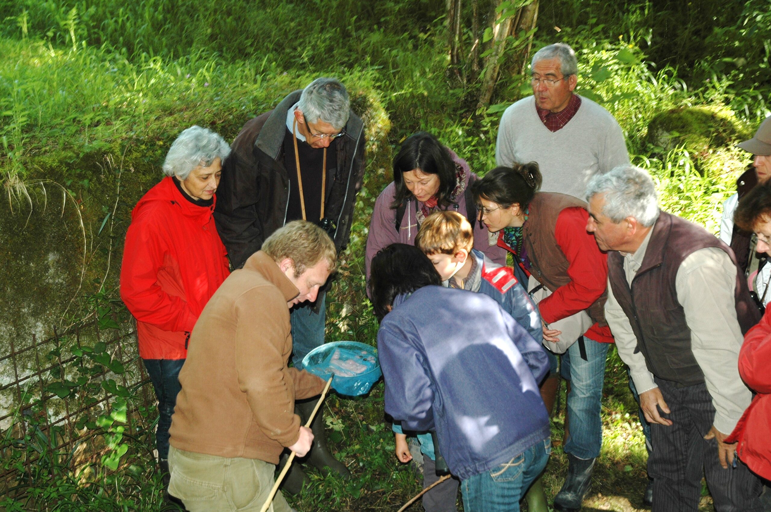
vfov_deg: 25.7
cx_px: 386
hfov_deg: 37.9
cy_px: 256
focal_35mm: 52
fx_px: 1123
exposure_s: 1/60
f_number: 4.2
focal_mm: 35
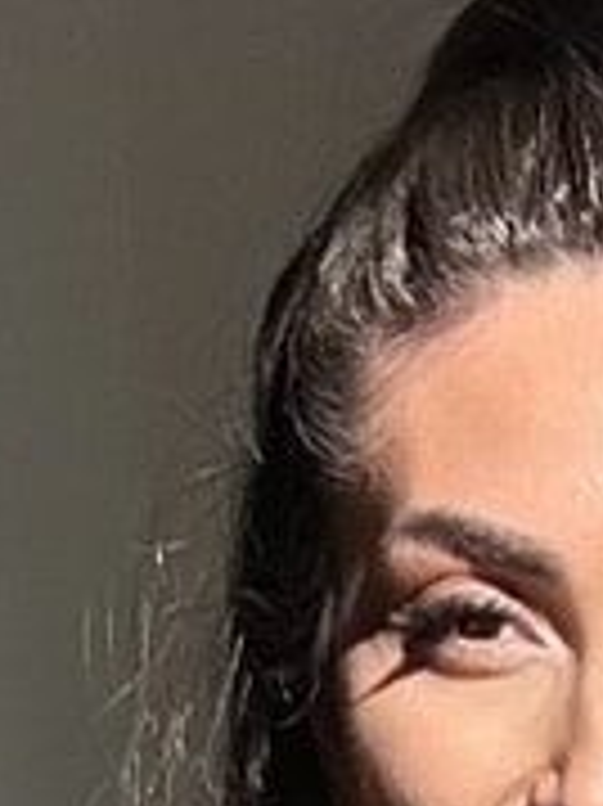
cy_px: 2121
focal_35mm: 215
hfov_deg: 6.9
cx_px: 680
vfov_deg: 8.2
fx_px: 5000
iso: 25
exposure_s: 1/1172
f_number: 1.9
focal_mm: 2.69
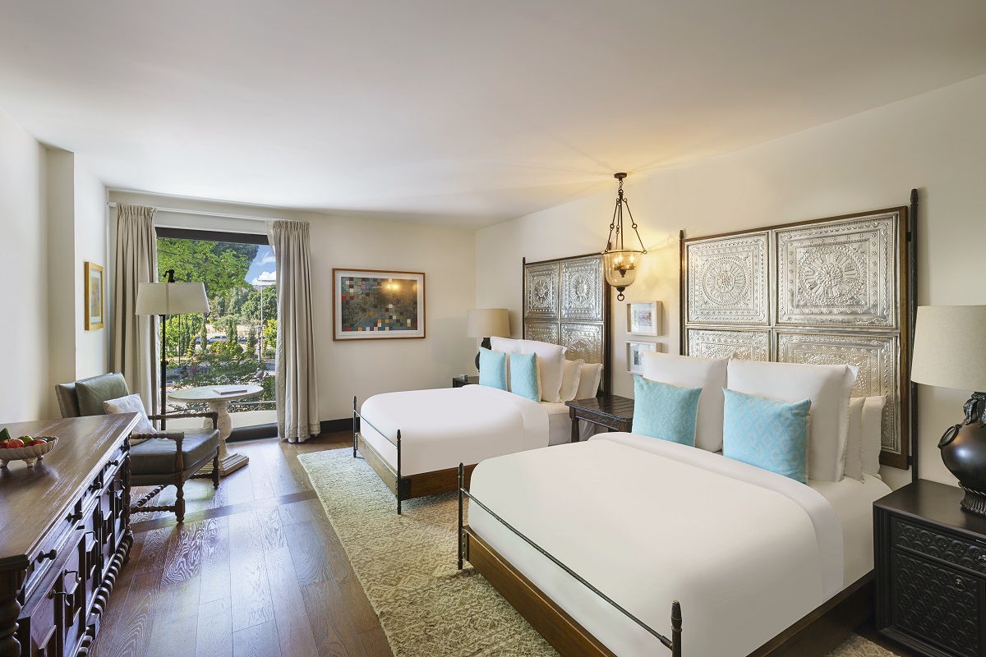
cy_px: 328
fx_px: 438
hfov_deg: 96.7
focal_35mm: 16
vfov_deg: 73.7
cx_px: 493
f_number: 11
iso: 100
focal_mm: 16
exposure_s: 2
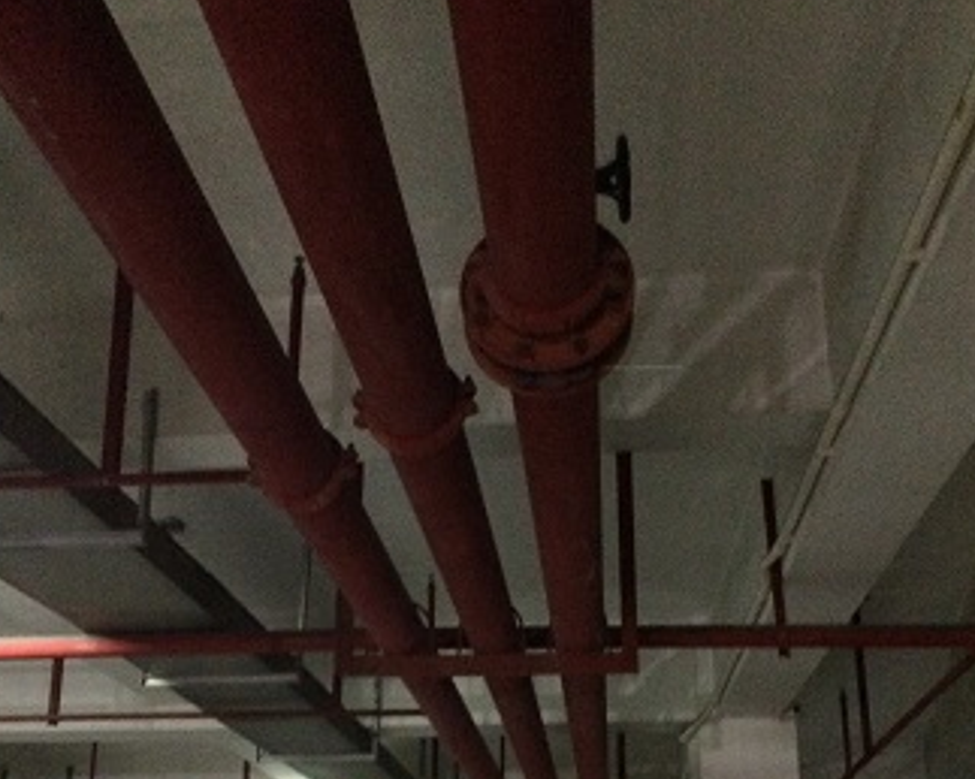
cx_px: 462
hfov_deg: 42.9
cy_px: 595
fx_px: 1240
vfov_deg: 34.1
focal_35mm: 43
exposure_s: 1/15
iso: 800
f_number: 2.2
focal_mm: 4.15
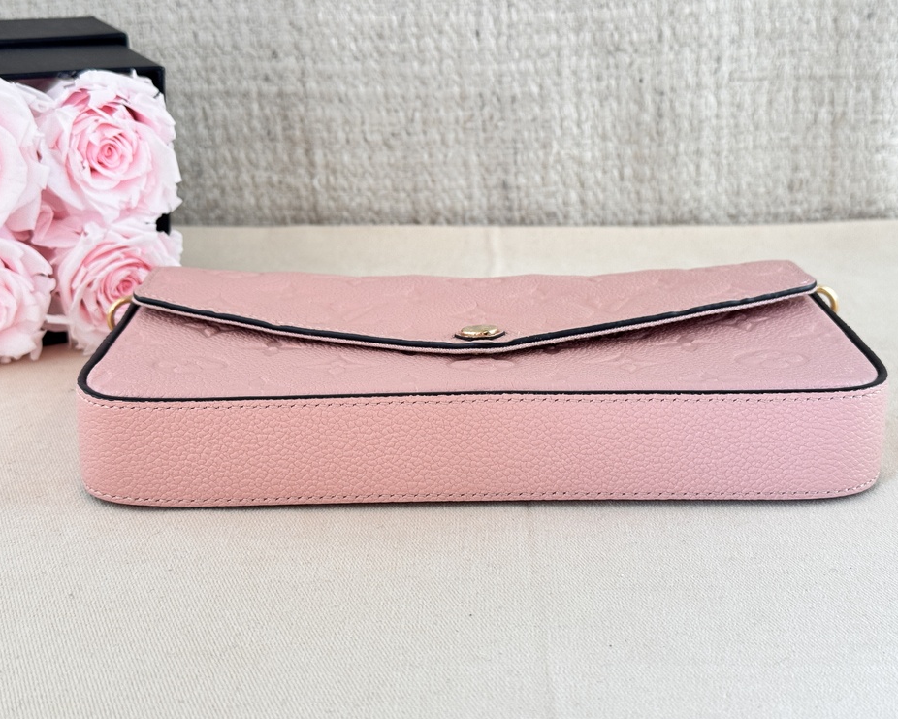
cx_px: 485
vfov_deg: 29.7
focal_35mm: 51
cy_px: 359
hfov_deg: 36.6
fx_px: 1356
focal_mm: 6.76
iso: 50
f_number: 1.78
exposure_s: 1/107
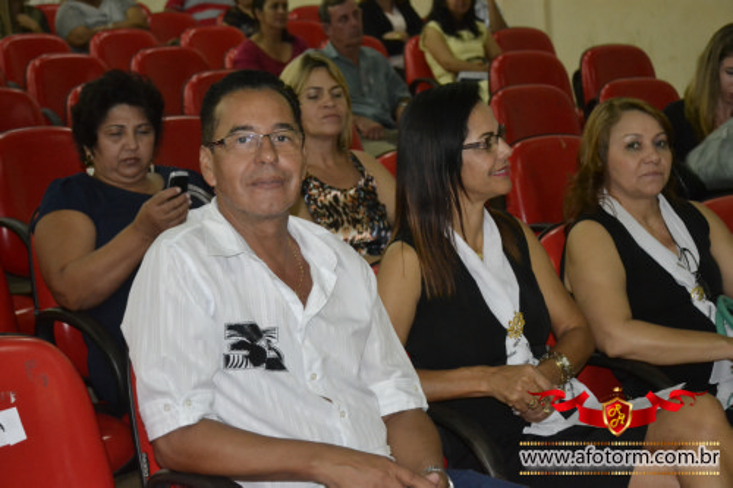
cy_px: 244
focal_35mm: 75
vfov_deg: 18.2
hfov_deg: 27.0
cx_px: 366
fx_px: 1526
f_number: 4.8
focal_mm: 50
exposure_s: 1/60
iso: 3200
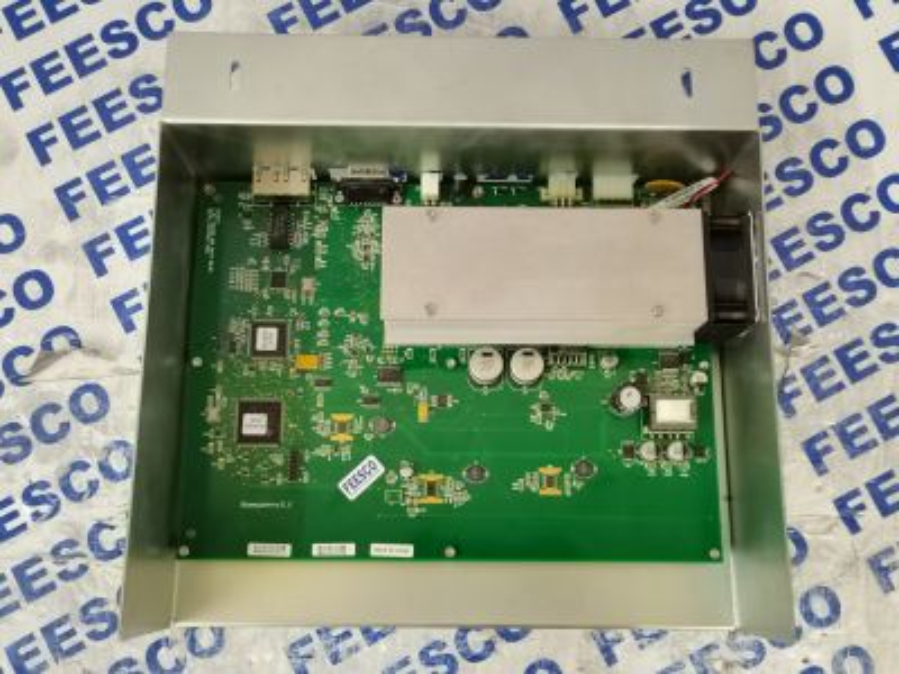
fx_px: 909
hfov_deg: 52.6
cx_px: 450
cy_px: 337
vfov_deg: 40.7
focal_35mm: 35
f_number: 1.8
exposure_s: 1/25
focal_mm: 5.58
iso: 640
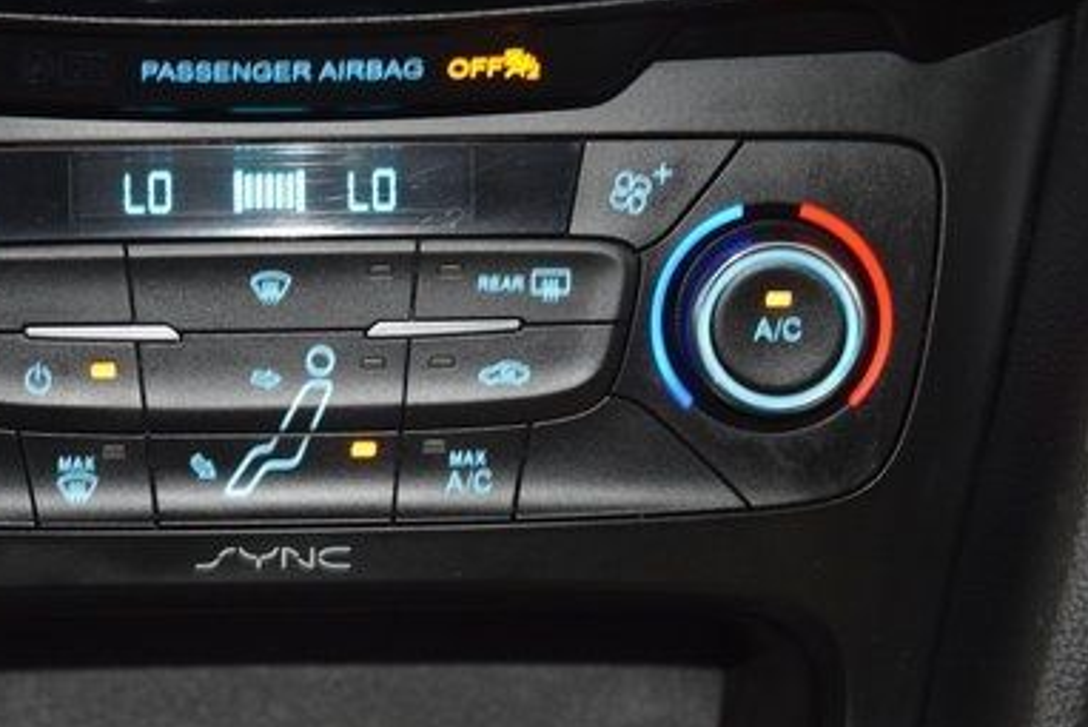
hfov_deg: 11.6
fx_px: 5321
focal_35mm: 176
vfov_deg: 7.8
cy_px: 321
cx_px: 279
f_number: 4.5
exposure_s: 1/13
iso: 2000
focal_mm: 70
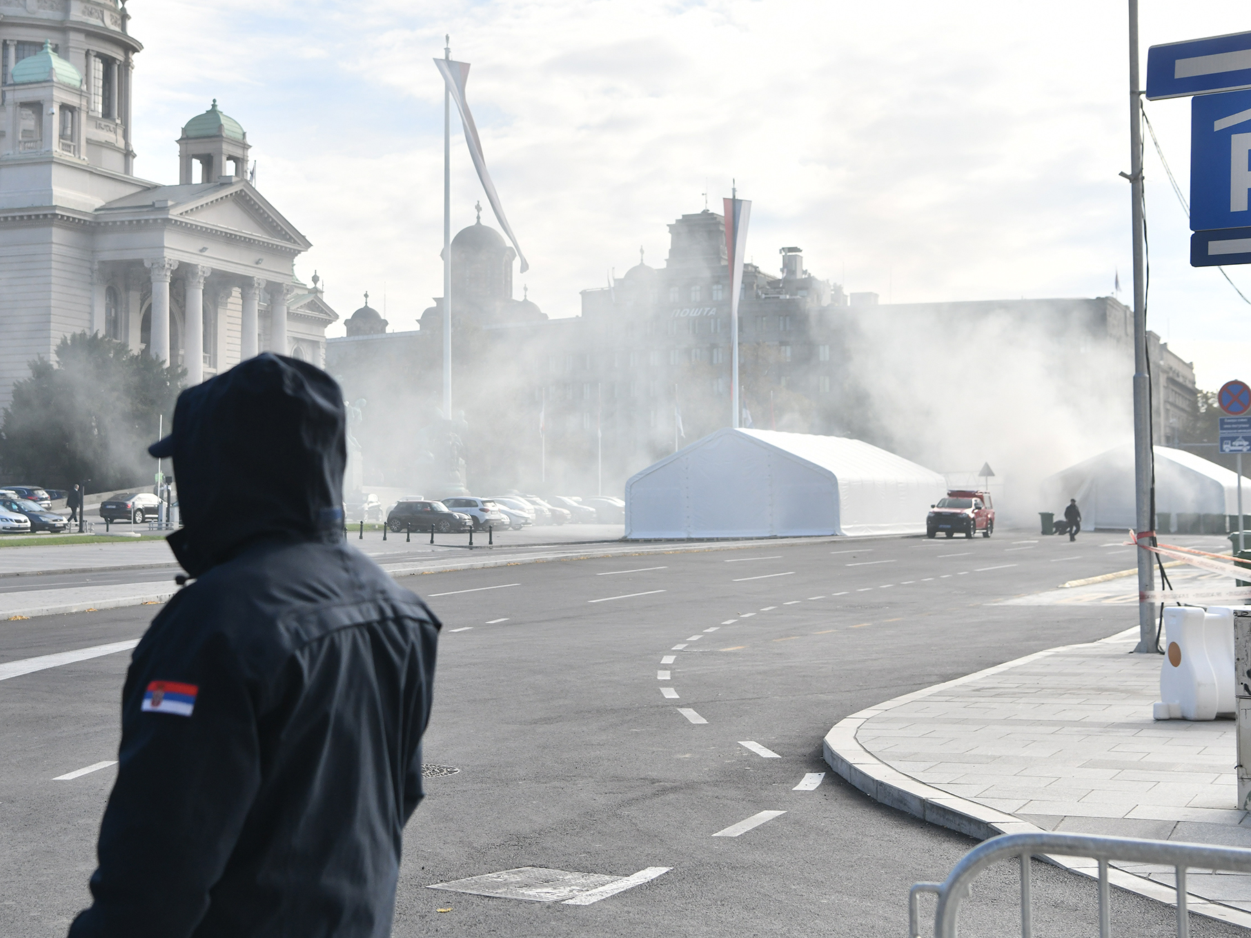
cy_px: 395
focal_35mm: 61
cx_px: 455
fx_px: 2205
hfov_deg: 31.5
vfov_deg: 24.0
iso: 800
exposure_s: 1/4000
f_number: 5
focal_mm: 46
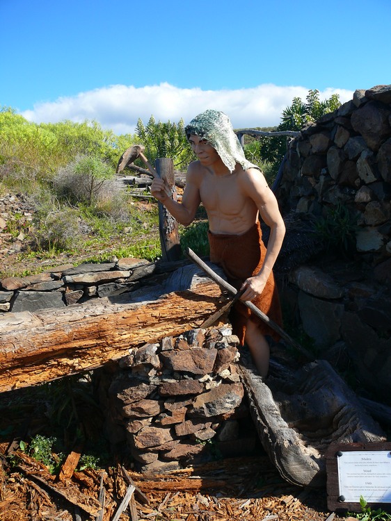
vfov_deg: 52.6
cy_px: 260
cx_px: 196
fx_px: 527
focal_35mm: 35
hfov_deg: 40.7
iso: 100
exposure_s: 1/200
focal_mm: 7.4
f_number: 4
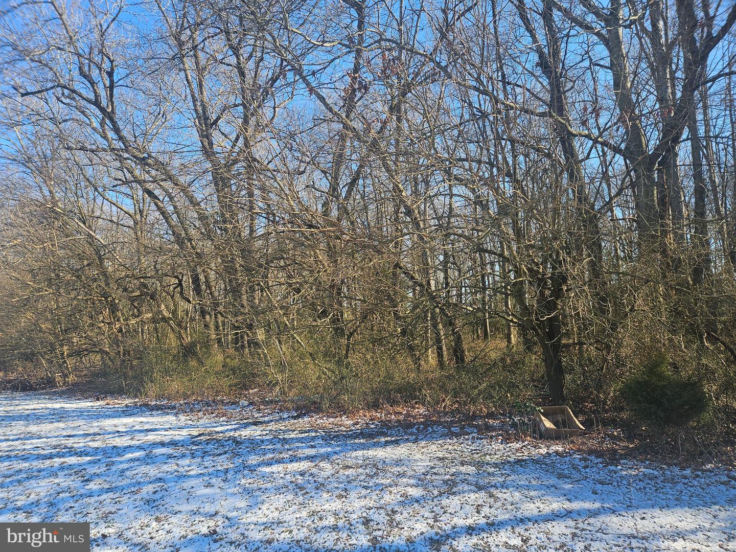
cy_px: 276
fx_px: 489
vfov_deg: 58.9
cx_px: 368
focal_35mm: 23
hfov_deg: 73.9
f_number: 1.8
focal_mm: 5.4
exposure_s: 1/532
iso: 25
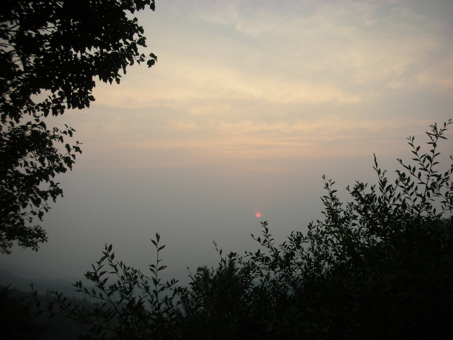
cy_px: 170
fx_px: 458
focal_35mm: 35
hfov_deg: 52.6
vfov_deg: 40.7
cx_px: 226
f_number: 3
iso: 50
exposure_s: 1/215
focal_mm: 5.8
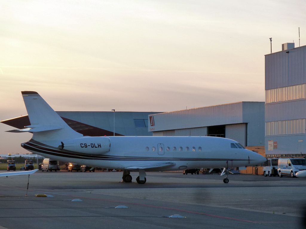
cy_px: 114
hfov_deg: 13.4
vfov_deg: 10.1
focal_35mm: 147
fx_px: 1299
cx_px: 153
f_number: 4.5
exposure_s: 1/125
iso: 125
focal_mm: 24.1
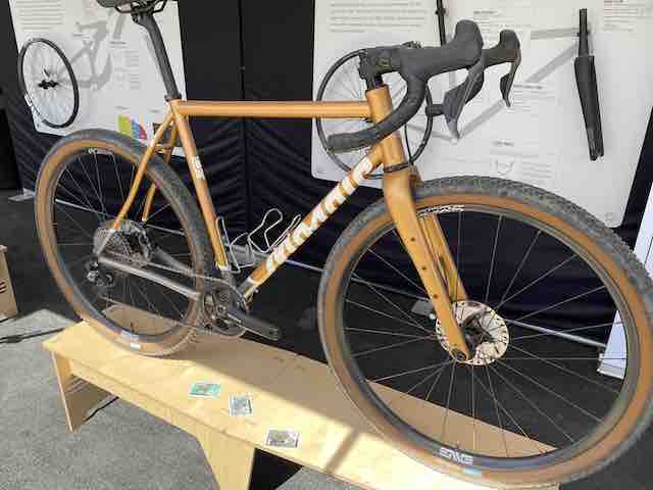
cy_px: 245
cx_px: 326
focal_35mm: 26
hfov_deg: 67.3
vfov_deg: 53.1
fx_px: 490
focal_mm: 4.2
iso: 32
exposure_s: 1/606
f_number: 1.6
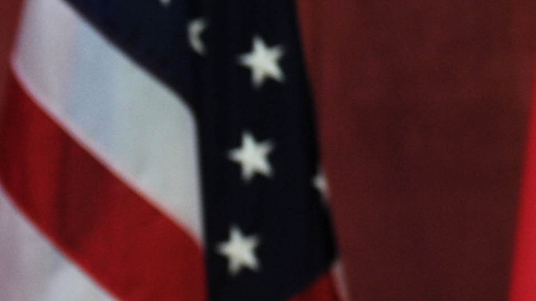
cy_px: 469
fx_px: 19983
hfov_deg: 1.5
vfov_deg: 0.9
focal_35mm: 1406
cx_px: -507
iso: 1000
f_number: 2.8
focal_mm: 300
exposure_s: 1/250
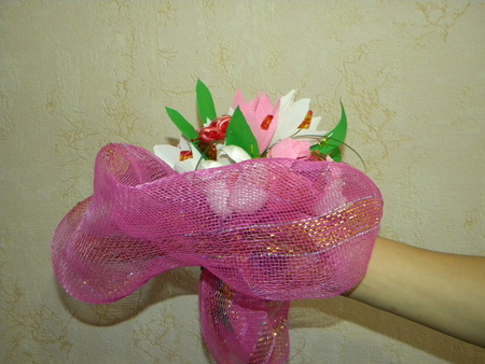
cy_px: 182
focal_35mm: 36
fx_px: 505
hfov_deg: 51.3
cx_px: 242
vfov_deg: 39.7
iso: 400
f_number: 3.7
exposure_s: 1/30
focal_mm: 6.4
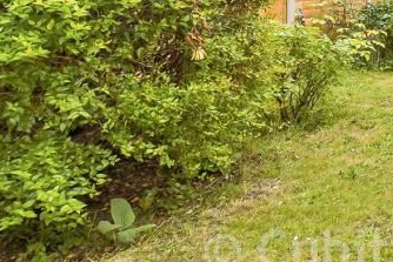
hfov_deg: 27.9
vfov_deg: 26.9
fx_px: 502
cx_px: 595
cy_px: -24
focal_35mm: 46
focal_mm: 10
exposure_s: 1/250
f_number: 10
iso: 500
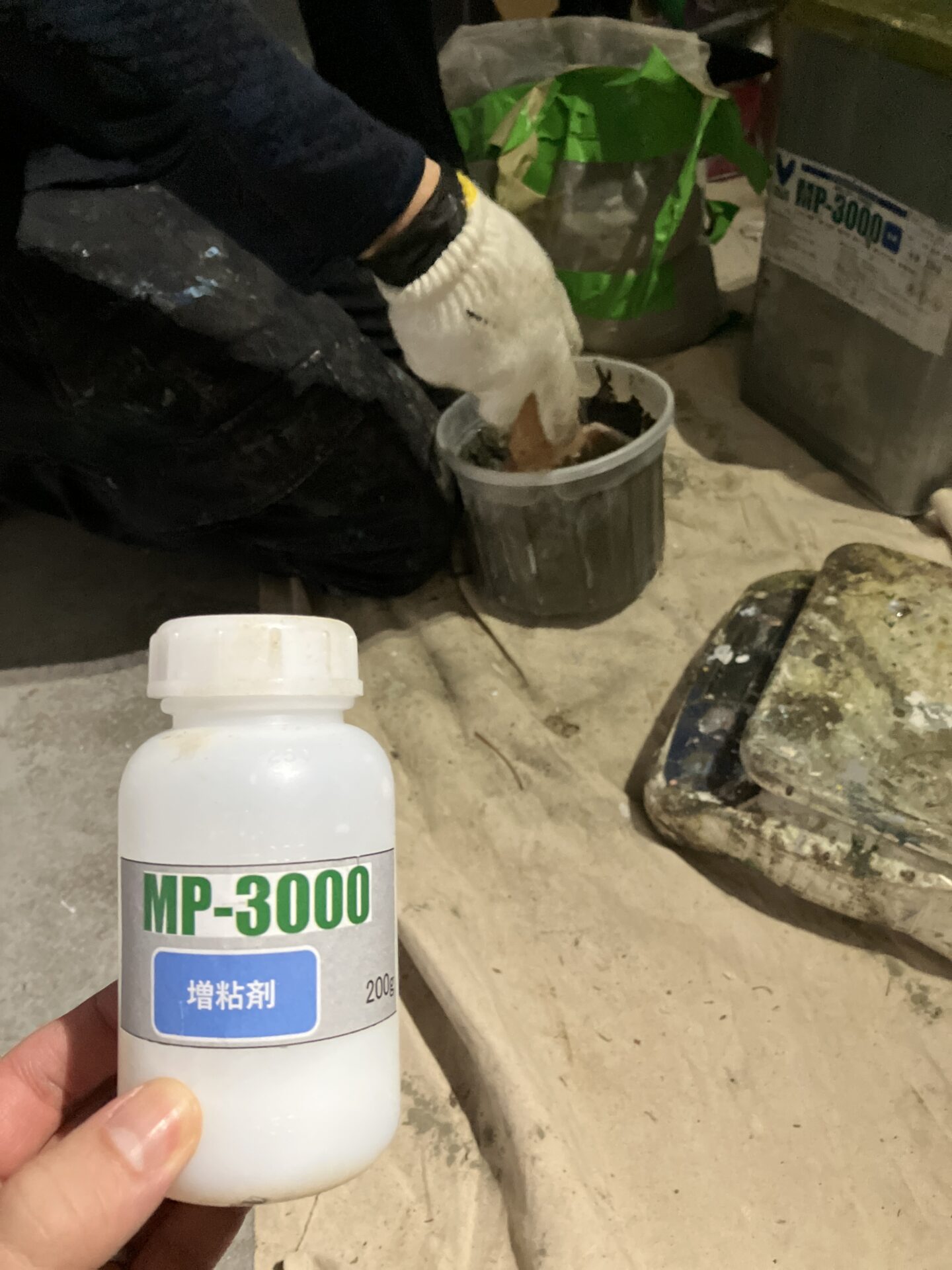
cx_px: 476
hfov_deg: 49.7
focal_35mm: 28
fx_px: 1027
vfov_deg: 63.4
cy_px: 635
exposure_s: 1/40
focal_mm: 3.99
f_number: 1.8
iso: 400
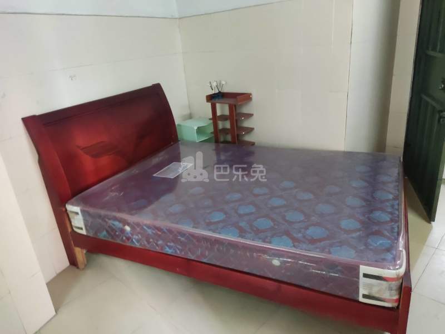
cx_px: 222
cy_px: 167
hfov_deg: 69.4
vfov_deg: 54.9
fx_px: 321
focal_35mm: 25
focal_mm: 4.71
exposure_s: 1/20
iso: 1793
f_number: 1.79
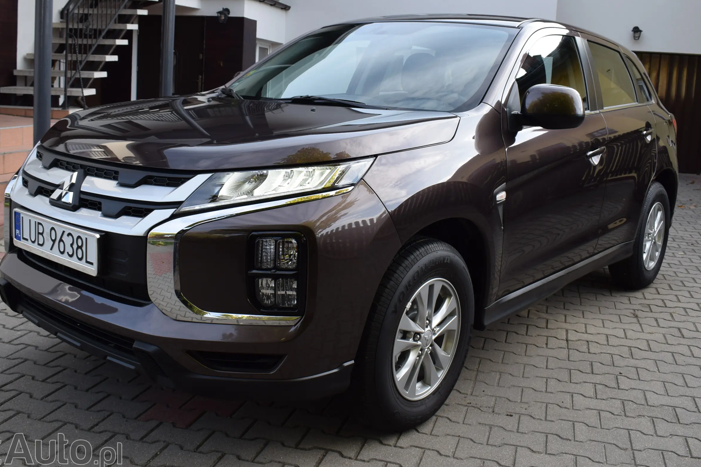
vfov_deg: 34.9
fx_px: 740
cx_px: 337
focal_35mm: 38
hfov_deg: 50.7
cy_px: 180
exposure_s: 1/250
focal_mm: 20
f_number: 8
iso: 400
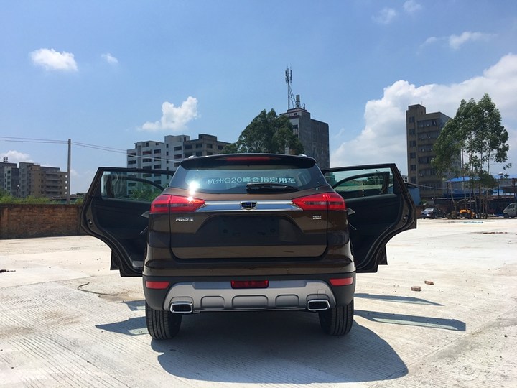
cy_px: 194
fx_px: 433
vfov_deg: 48.2
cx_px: 258
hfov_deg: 61.7
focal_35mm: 29
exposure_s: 1/2849
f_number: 2.2
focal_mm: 4.15
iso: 25
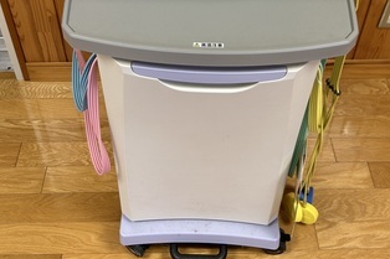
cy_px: -55
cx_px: 200
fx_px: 498
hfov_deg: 42.8
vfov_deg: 26.0
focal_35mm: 46
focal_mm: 5.7
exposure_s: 1/120
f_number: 1.5
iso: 50
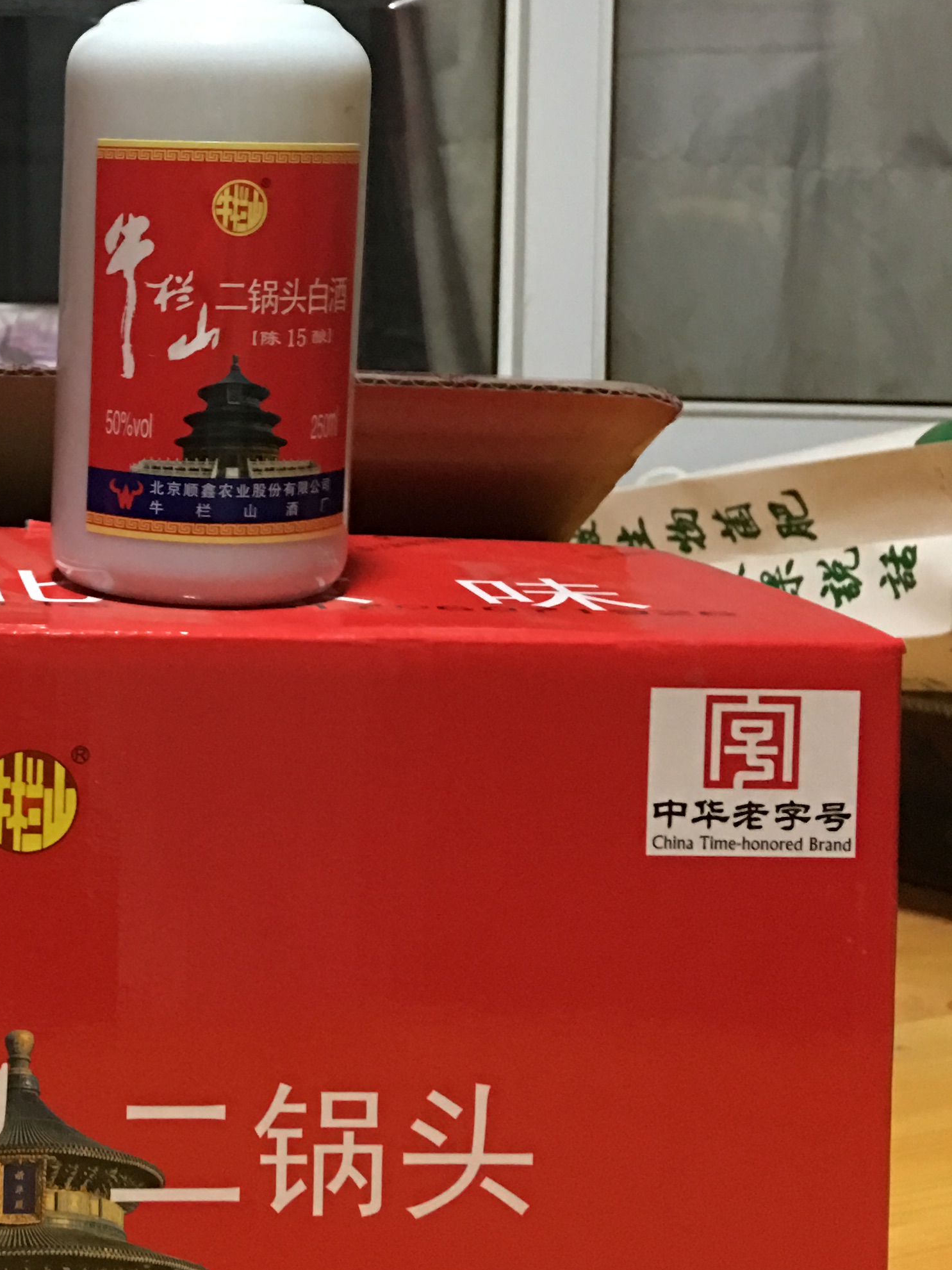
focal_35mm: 59
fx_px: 2164
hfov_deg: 23.7
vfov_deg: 32.5
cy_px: 458
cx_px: -15
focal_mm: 4.15
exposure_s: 1/8
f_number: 2.2
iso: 125
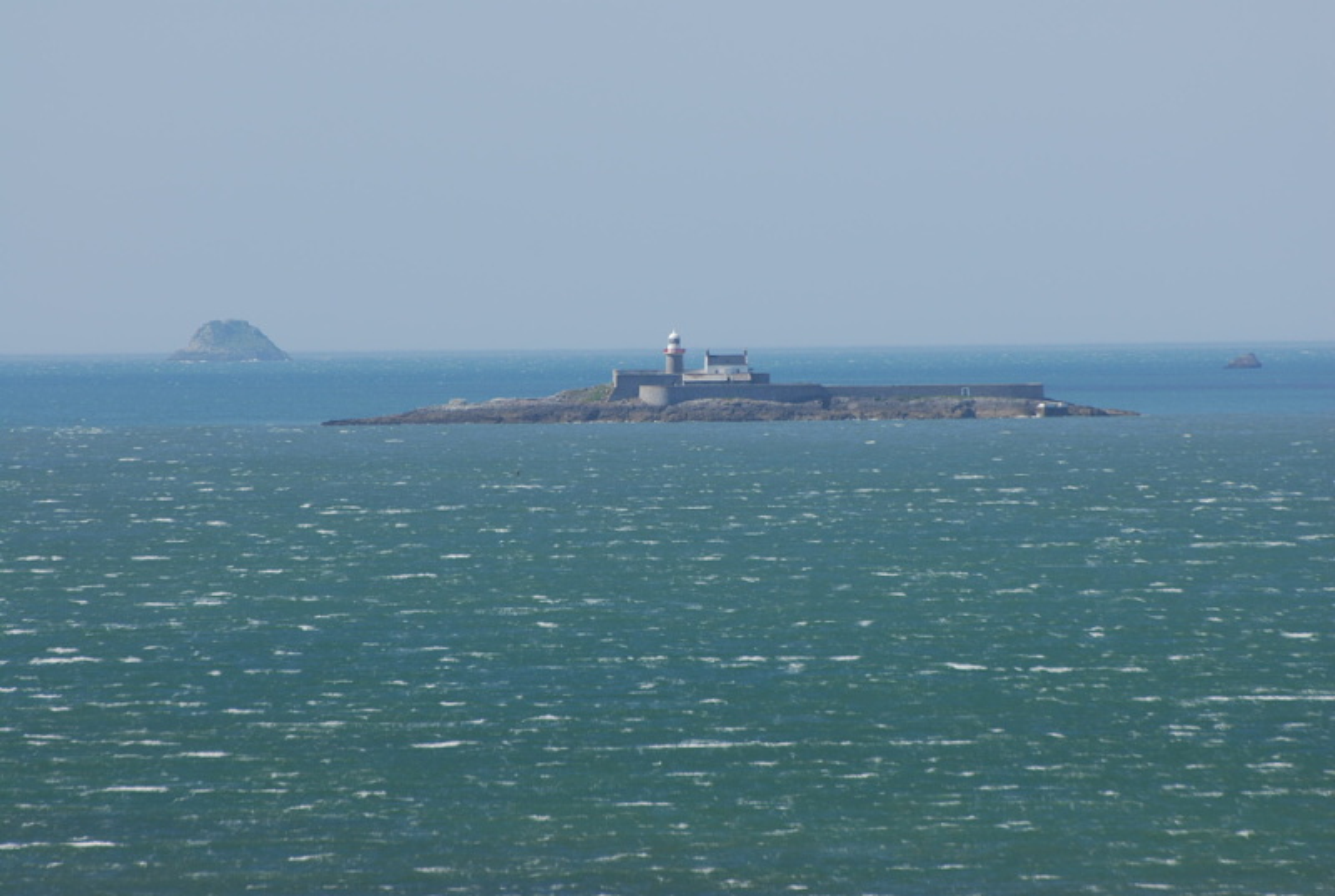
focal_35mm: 450
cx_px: 668
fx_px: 16722
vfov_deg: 3.1
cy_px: 448
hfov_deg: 4.6
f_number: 8
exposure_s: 1/320
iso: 100
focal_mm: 300
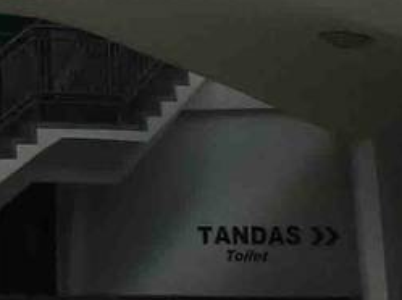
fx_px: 3583
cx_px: -778
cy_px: -253
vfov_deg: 4.7
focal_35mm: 309
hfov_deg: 6.0
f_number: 4
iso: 125
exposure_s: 1/500
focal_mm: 7.9
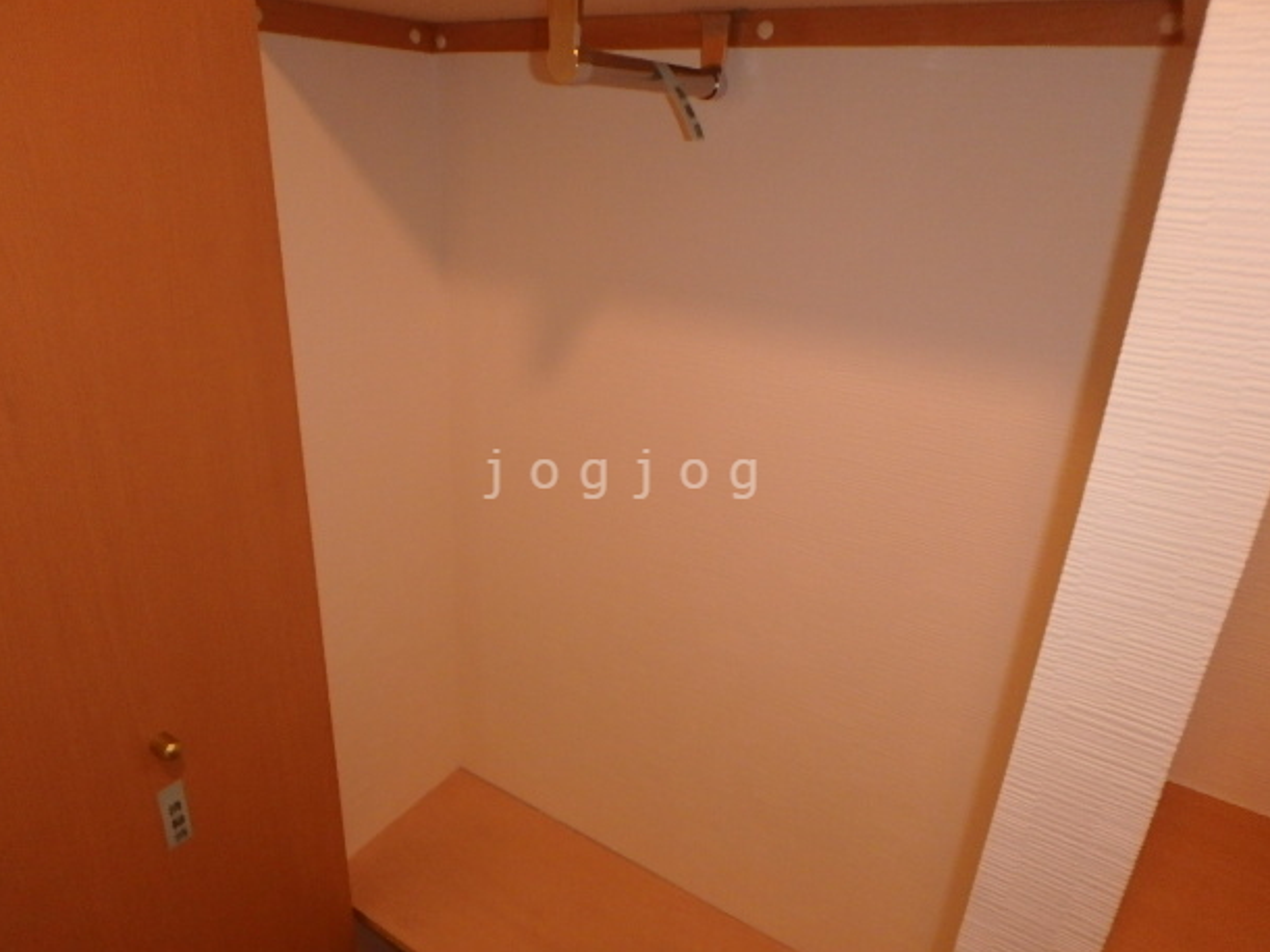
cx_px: 626
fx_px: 807
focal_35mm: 22
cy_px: 474
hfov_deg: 76.4
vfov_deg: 61.1
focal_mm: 3.7
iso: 400
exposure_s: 1/30
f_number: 3.5
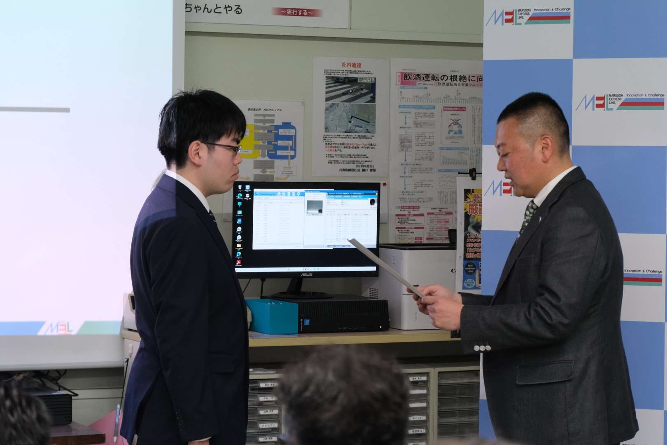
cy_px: 222
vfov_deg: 13.0
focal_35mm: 105
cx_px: 334
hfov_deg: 19.5
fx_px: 1945
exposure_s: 1/100
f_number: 4
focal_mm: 70
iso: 1600
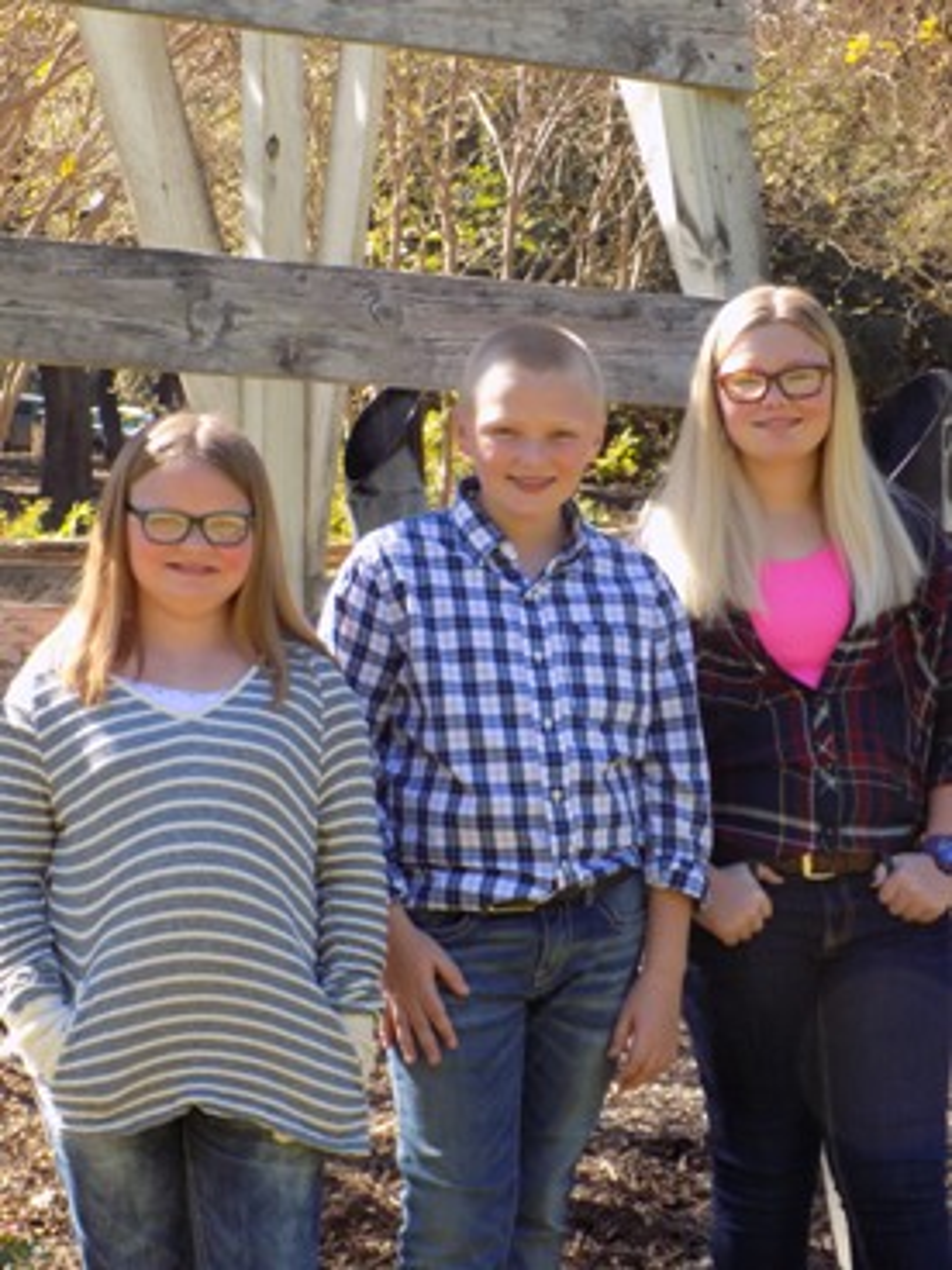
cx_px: 476
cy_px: 635
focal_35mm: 78
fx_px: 2860
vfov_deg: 25.0
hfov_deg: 18.9
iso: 80
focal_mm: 13.9
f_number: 4.3
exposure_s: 1/100
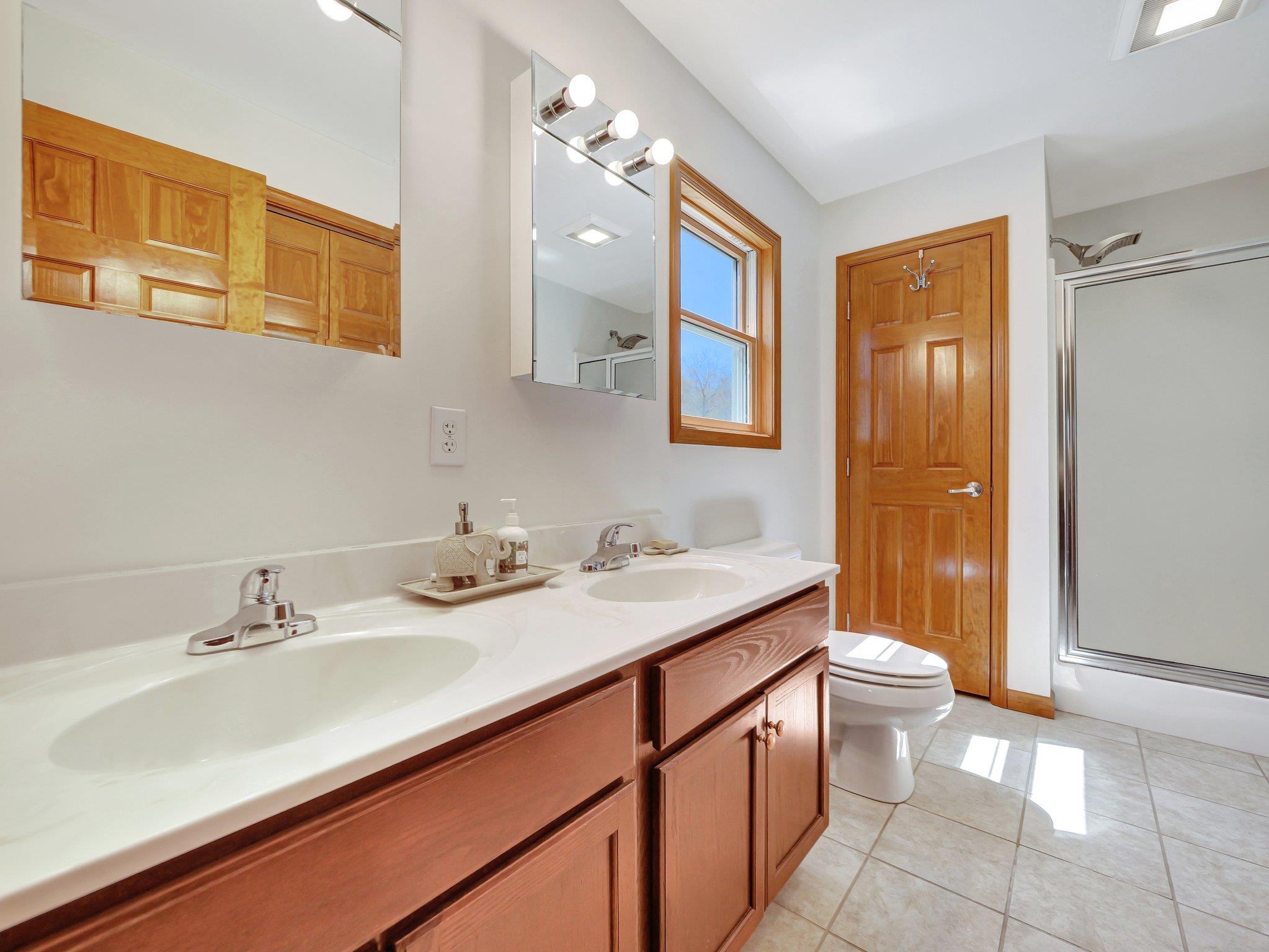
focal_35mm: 14
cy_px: 476
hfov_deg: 102.0
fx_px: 513
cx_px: 634
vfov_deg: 85.7
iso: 800
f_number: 3.2
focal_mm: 7
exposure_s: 1/500
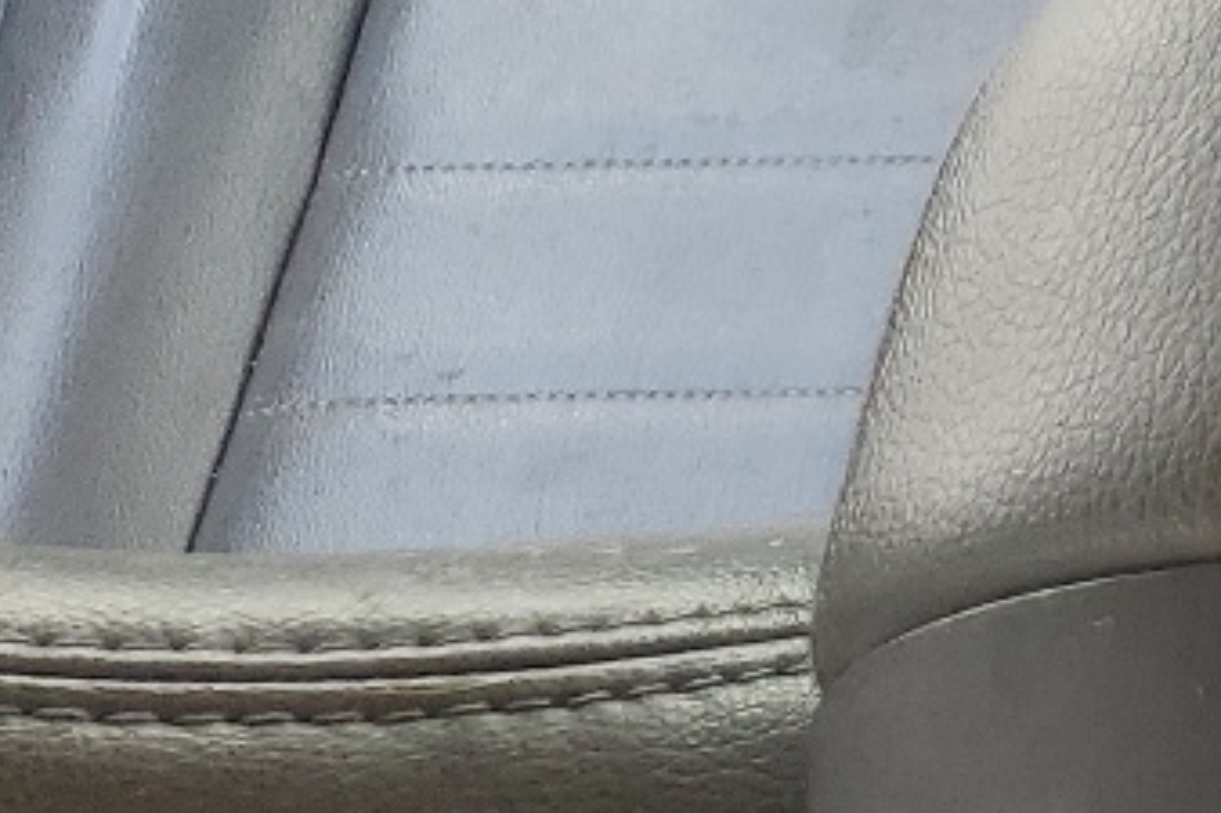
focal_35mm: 128
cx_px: 2814
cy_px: -809
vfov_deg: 9.9
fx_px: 4339
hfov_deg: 12.8
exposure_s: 1/152
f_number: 1.5
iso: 50
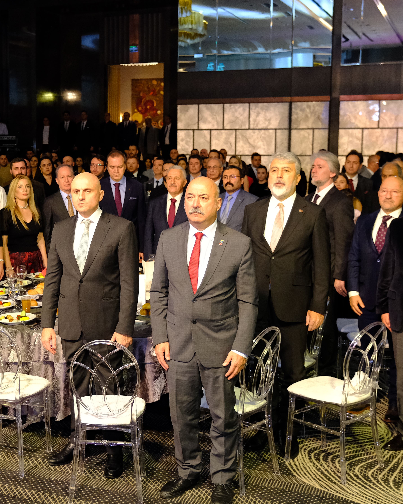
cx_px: 99
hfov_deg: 28.7
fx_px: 775
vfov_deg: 36.0
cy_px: 222
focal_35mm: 52
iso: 2000
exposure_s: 1/160
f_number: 2.8
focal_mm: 21.3
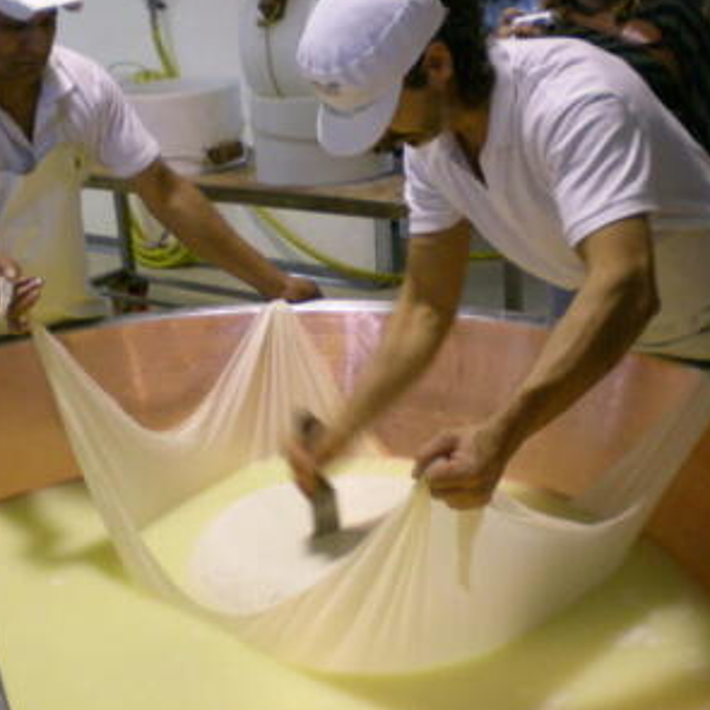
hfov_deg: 29.8
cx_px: 224
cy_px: 343
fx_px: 1323
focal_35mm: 57
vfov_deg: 30.0
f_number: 3.1
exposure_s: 1/35
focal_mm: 6.3
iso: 200
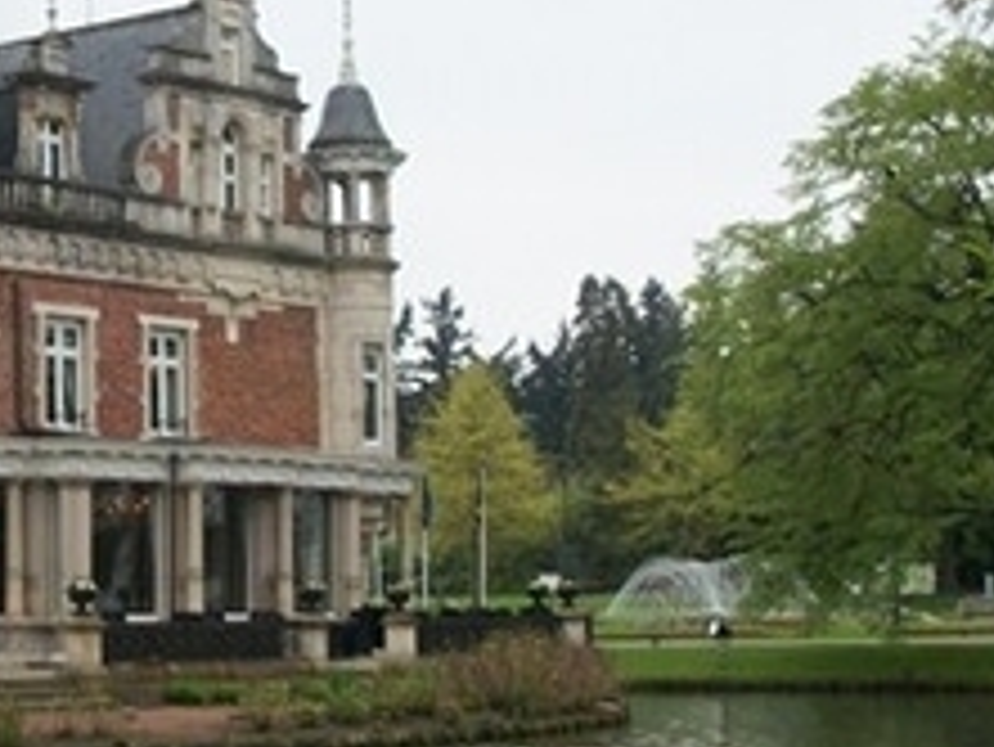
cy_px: 369
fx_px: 2500
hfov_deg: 21.9
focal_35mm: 87
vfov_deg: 17.0
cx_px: 85
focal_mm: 5.7
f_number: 8.8
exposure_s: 1/40
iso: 80
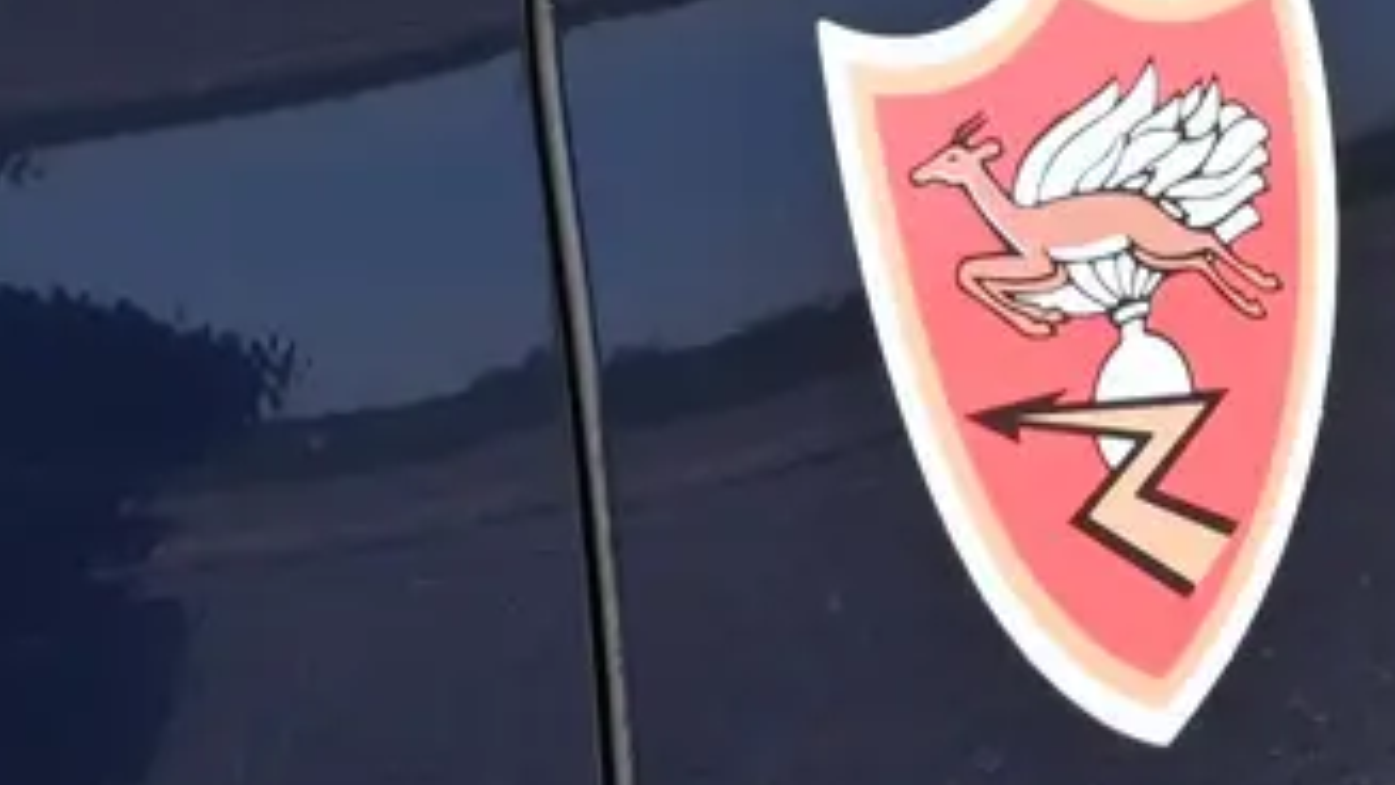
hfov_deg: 16.8
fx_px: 4698
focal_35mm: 127
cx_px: 1043
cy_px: -1259
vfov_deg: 8.5
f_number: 14
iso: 1000
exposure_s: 1/800
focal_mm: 18
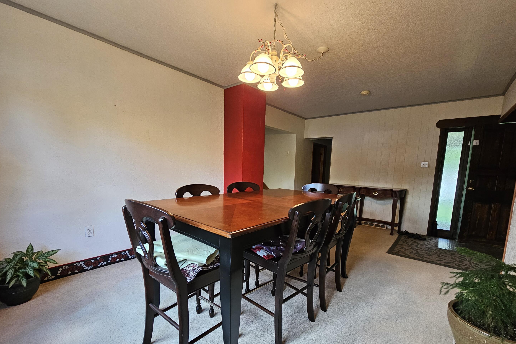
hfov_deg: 104.2
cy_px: 195
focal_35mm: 14
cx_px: 262
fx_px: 201
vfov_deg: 80.8
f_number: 2.2
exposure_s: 1/60
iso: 250
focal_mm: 2.2
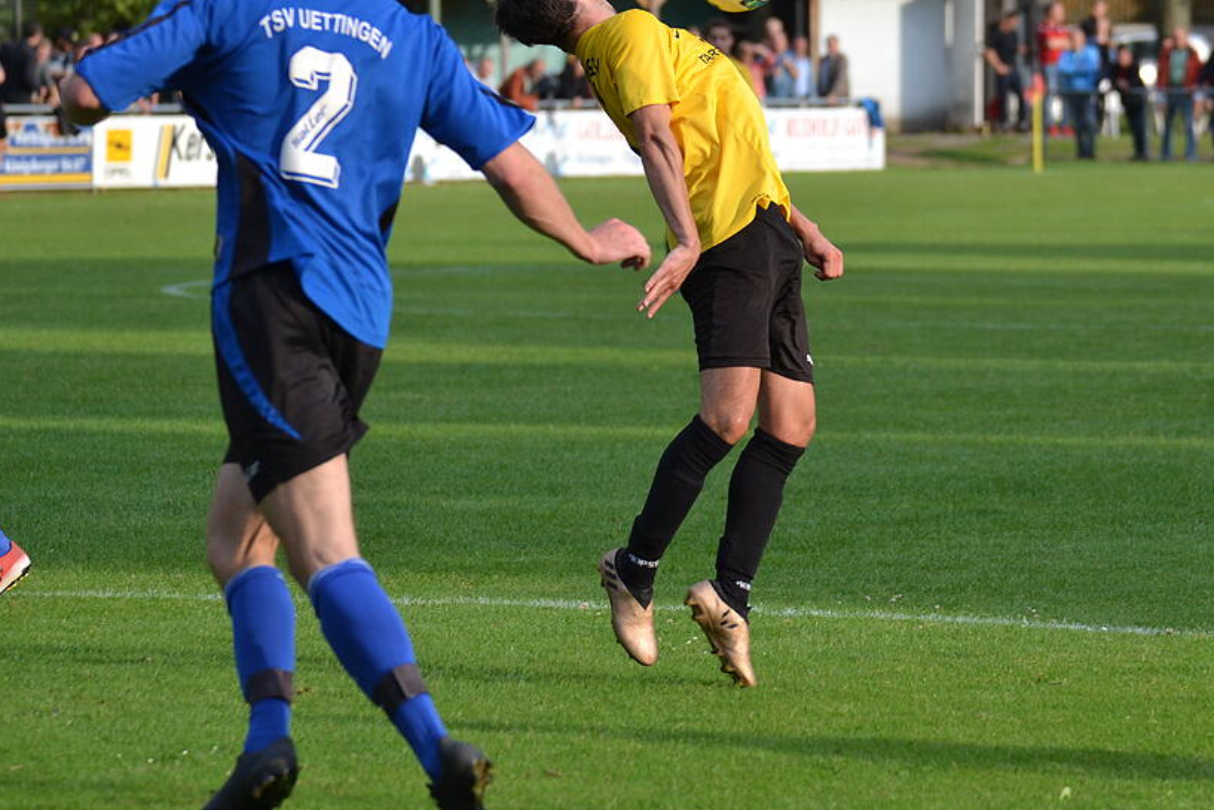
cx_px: 771
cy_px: 285
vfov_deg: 5.1
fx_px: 9027
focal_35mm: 268
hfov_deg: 7.7
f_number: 4.5
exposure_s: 1/800
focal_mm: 135
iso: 400
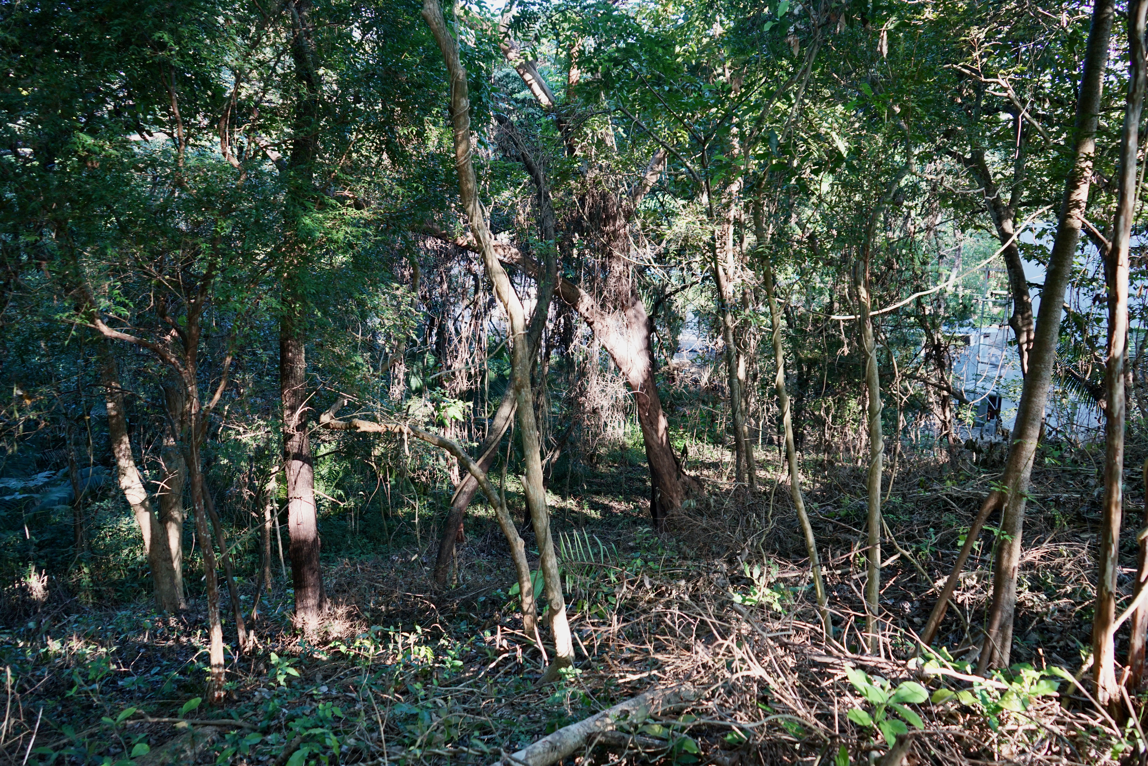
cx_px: 574
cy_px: 383
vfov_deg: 46.4
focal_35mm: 28
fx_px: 893
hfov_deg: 65.5
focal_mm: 28
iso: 500
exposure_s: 1/160
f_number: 4
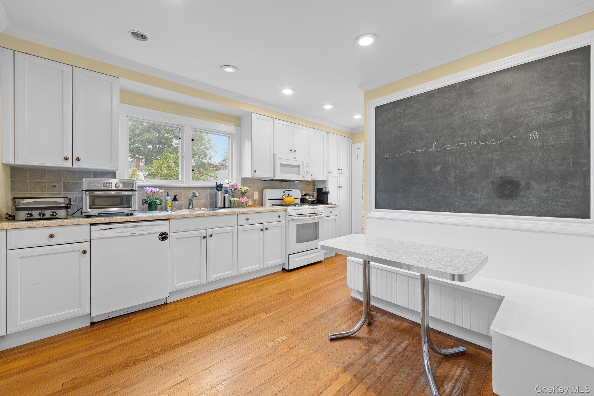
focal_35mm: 14
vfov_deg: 81.2
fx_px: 231
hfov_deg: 104.3
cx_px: 297
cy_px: 198
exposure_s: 1.6
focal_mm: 14
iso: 200
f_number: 10
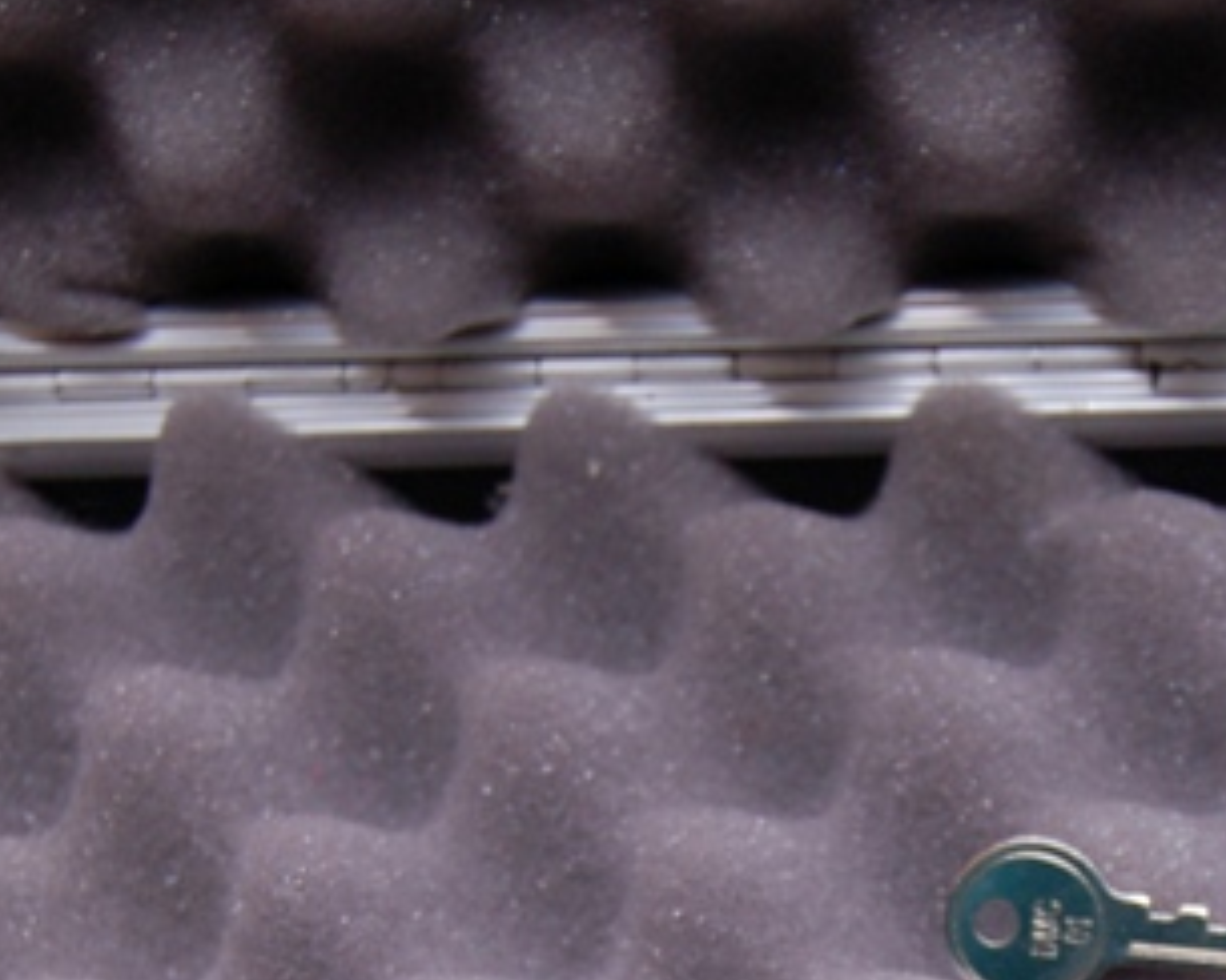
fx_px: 4826
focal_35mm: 133
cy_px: 1125
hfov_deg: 14.4
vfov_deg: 11.4
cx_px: 961
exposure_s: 1/50
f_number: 4.5
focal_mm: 32
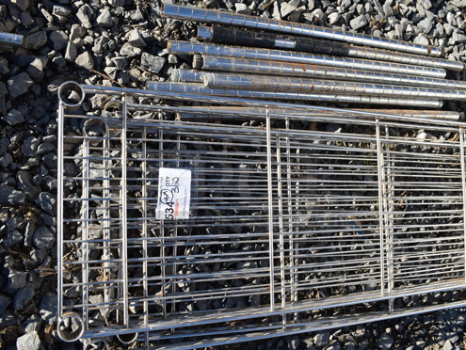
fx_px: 431
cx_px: 256
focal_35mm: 32
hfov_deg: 56.7
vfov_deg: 44.2
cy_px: 182
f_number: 7.1
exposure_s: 1/320
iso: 200
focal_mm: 18
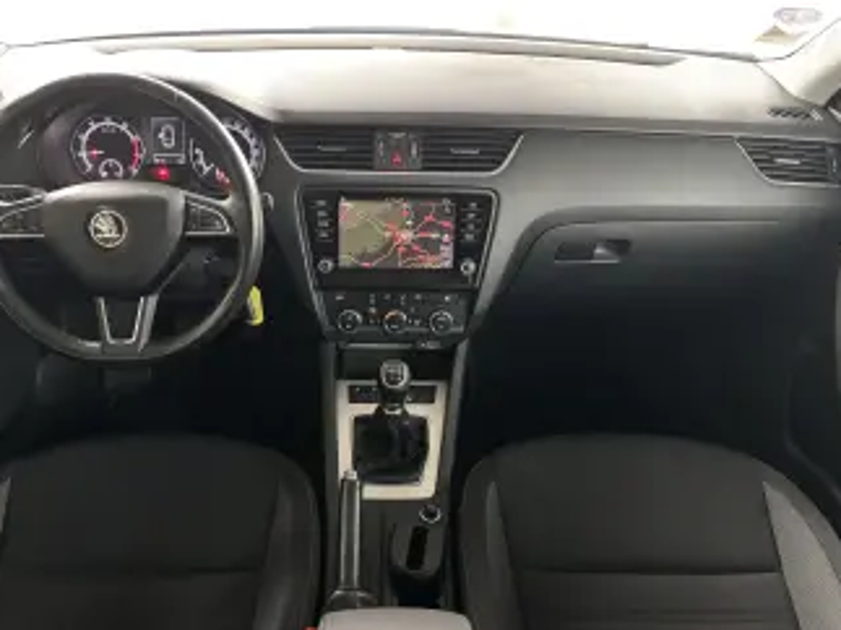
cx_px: 388
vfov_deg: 48.1
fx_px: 704
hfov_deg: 61.6
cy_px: 344
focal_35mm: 29
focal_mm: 5.96
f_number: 1.6
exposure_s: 1/30
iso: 800
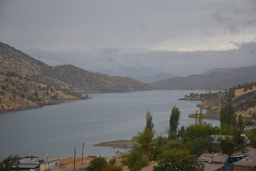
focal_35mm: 101
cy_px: 85
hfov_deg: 20.2
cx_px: 128
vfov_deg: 13.5
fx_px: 718
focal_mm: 66
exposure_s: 1/500
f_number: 5.6
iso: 320
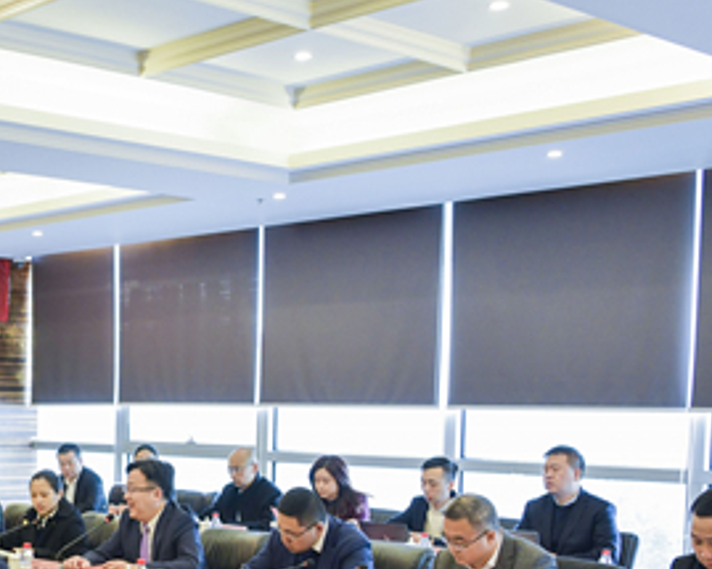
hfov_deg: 27.0
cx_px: 34
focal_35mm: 67
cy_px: 511
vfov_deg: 22.3
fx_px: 1411
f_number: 2.8
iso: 1250
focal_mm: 30
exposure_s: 1/125
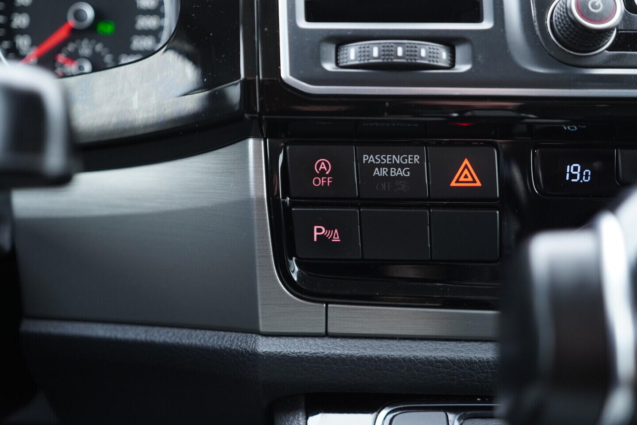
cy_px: 212
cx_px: 318
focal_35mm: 36
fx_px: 637
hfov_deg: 53.1
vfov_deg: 36.9
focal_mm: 24
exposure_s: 1/40
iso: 640
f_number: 2.8
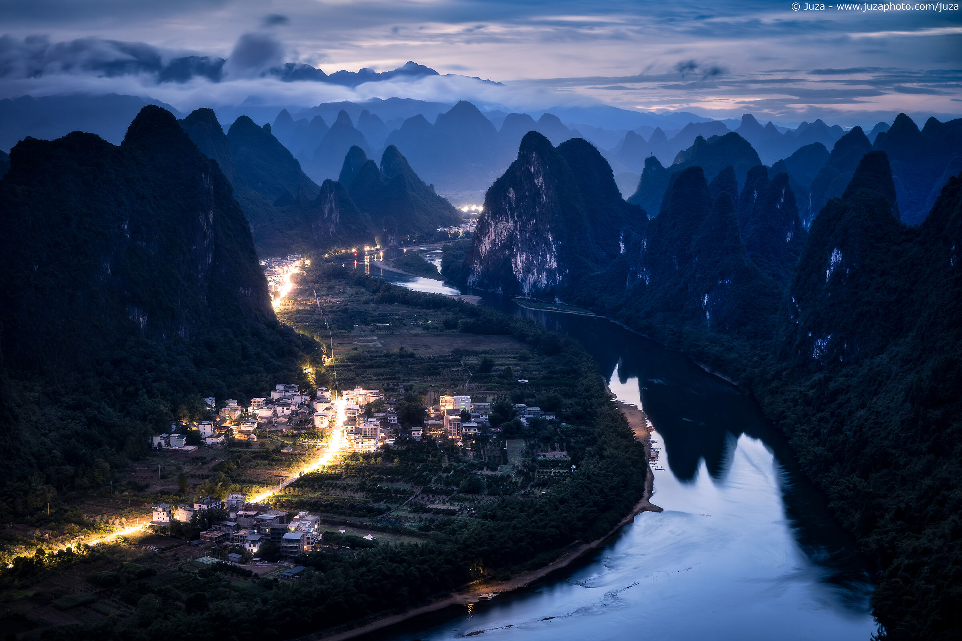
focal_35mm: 51
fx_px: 1363
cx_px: 481
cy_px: 320
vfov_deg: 26.5
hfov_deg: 38.9
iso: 800
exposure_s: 30
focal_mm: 51
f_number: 4
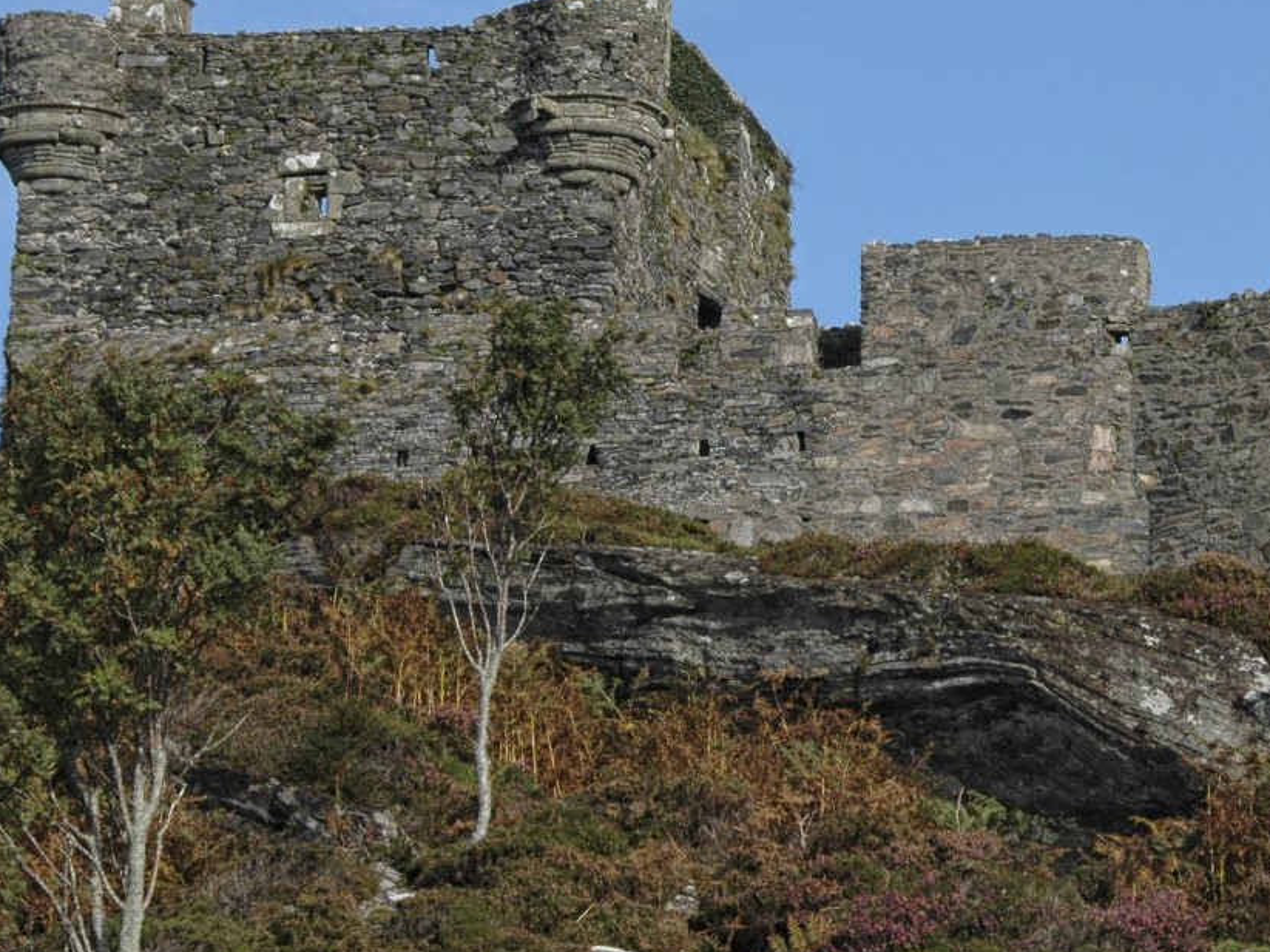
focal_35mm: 199
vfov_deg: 7.5
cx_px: 1028
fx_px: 7300
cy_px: 322
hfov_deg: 9.9
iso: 200
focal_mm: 70
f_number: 10
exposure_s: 1/400
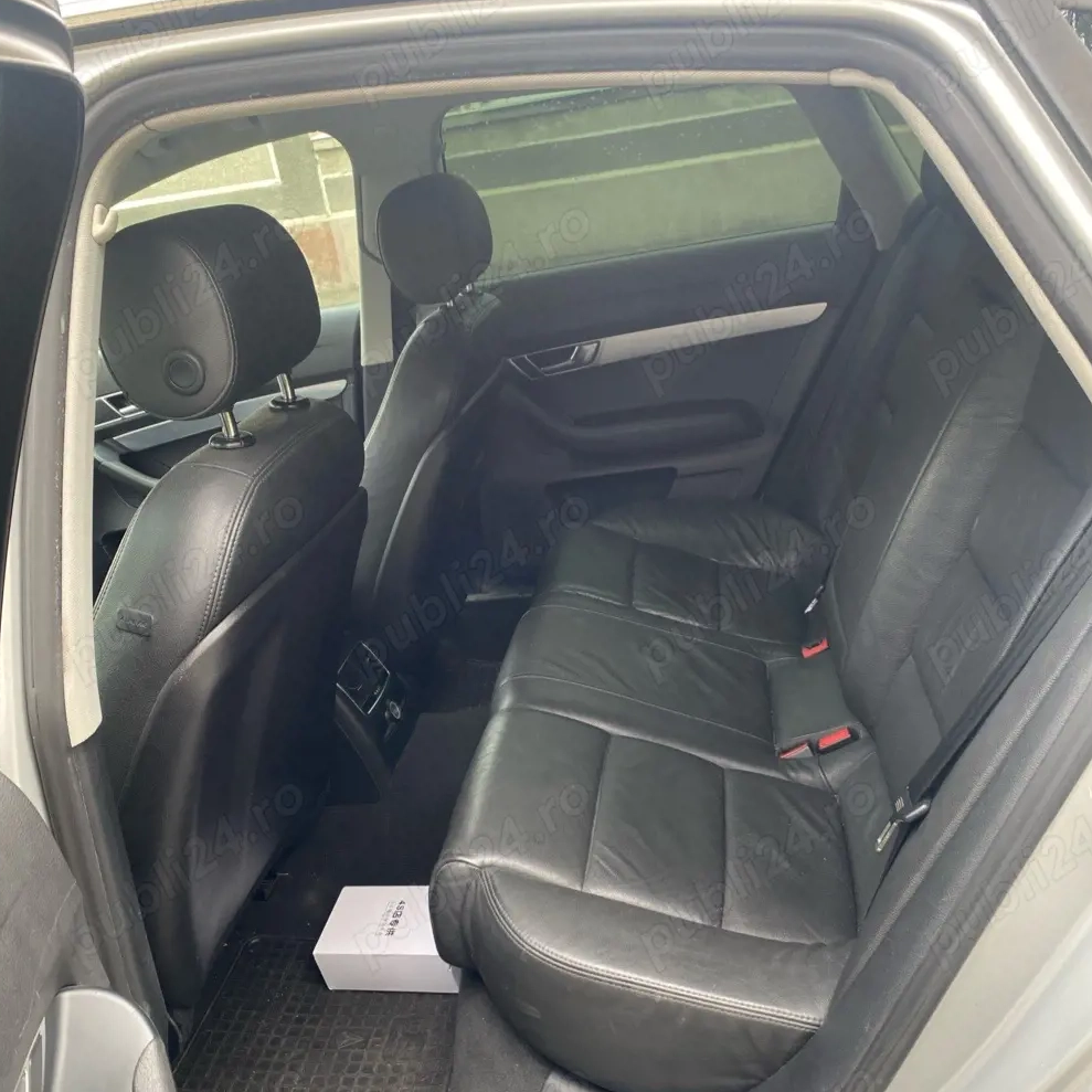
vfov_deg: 52.3
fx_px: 1106
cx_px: 544
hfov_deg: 52.5
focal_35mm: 31
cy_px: 627
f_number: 1.8
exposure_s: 1/121
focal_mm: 4.25
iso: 125
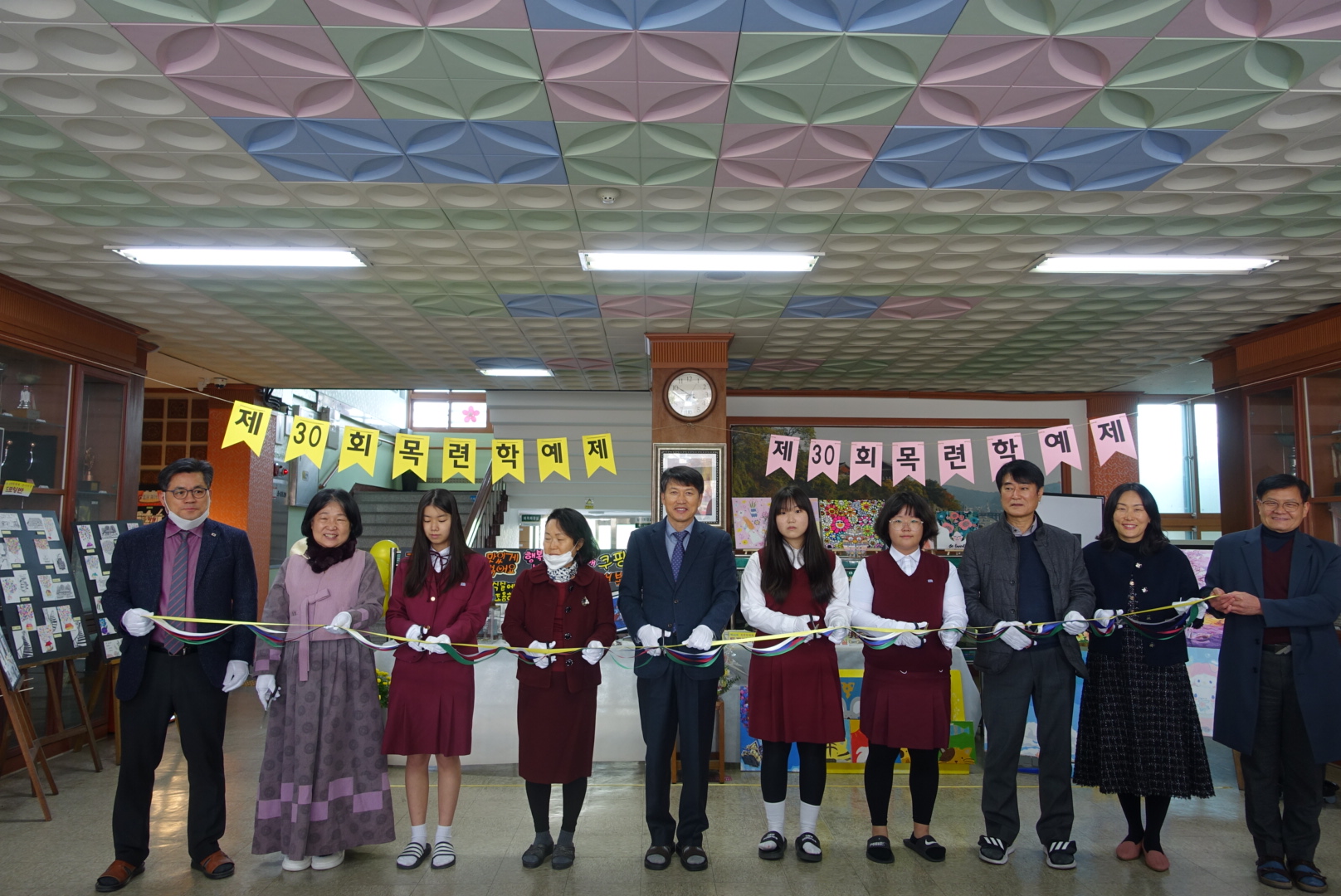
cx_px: 670
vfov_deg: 53.2
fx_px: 895
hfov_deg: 73.7
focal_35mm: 24
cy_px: 448
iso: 125
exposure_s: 1/30
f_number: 2.2
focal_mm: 8.8
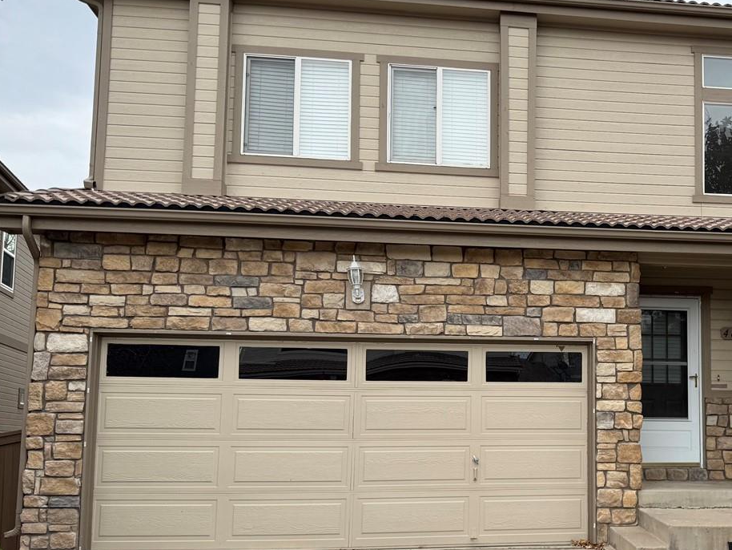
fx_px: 888
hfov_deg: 43.0
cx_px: 572
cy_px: 349
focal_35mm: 42
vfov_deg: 34.2
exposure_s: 1/966
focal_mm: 6.76
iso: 80
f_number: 1.78
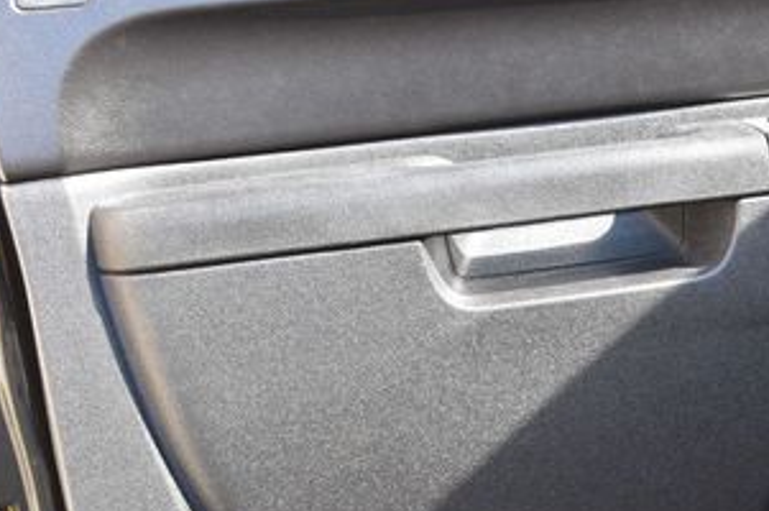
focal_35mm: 67
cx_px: 738
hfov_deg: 28.5
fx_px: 1431
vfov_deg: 20.2
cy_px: 355
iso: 400
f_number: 8
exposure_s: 1/50
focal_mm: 21
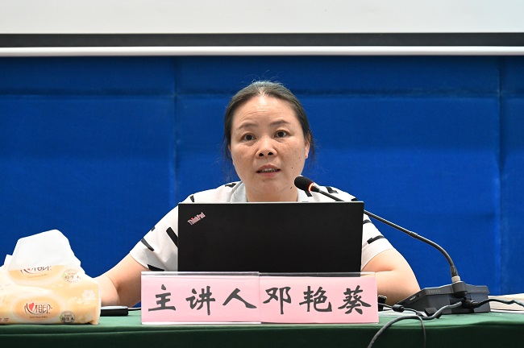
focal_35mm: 140
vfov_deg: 9.8
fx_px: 2036
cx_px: 262
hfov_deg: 14.7
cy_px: 174
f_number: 7.1
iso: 6400
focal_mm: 140
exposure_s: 1/60
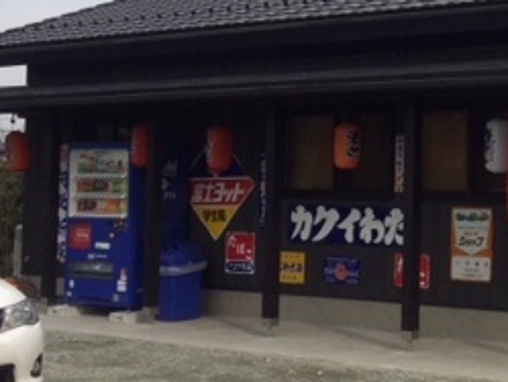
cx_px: 630
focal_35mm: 77
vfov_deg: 19.1
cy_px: 139
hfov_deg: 23.0
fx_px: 1131
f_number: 2.2
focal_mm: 4.12
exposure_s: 1/1786
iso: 32
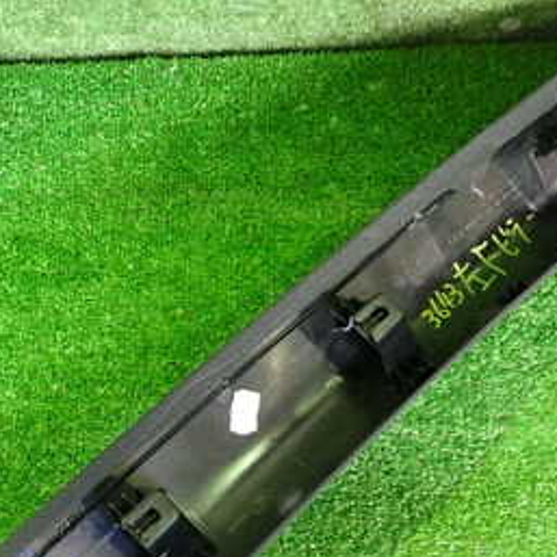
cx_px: 199
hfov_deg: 27.6
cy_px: 381
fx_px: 1129
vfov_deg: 27.5
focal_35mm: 62
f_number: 2.3
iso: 800
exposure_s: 1/30
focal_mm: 5.4
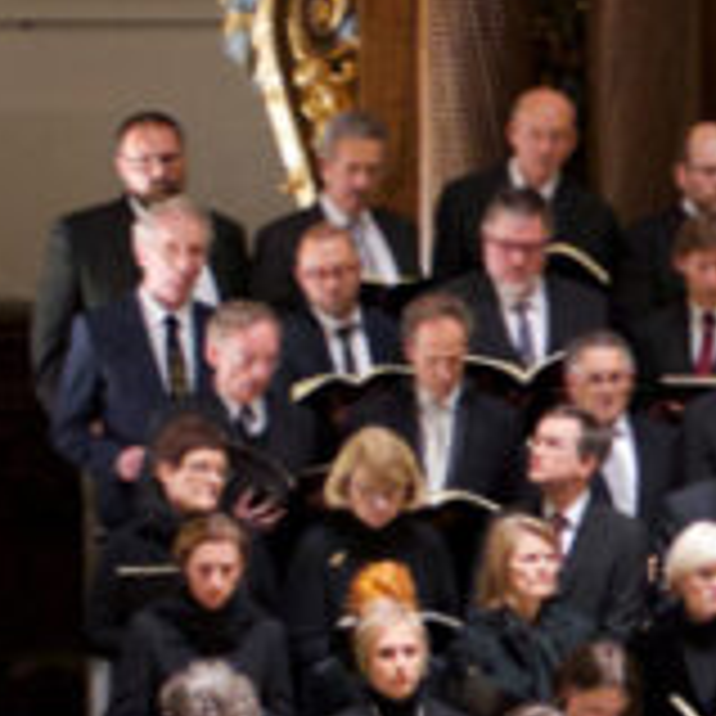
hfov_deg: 3.2
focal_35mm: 539
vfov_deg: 3.2
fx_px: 12613
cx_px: 1423
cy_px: 721
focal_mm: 45
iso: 800
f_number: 1.8
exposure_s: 1/50
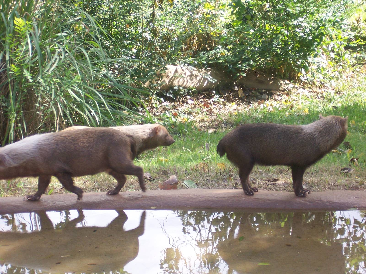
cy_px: 137
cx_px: 183
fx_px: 1396
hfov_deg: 14.9
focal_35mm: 132
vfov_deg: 11.2
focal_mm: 22
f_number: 4.8
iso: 140
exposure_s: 1/125
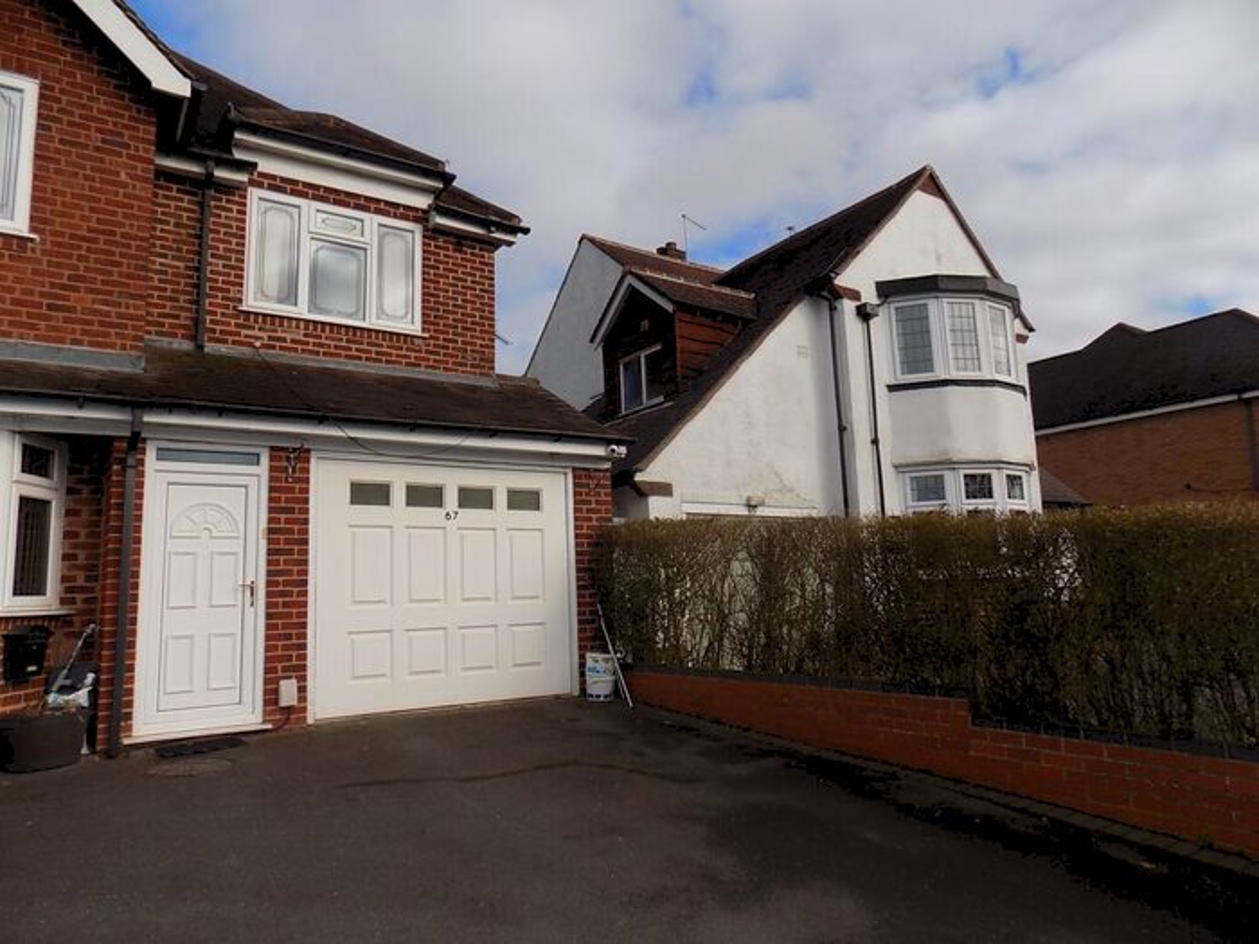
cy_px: 472
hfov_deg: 73.9
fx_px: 837
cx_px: 630
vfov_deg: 58.9
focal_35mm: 23
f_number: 3.1
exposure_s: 1/1000
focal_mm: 4
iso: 80
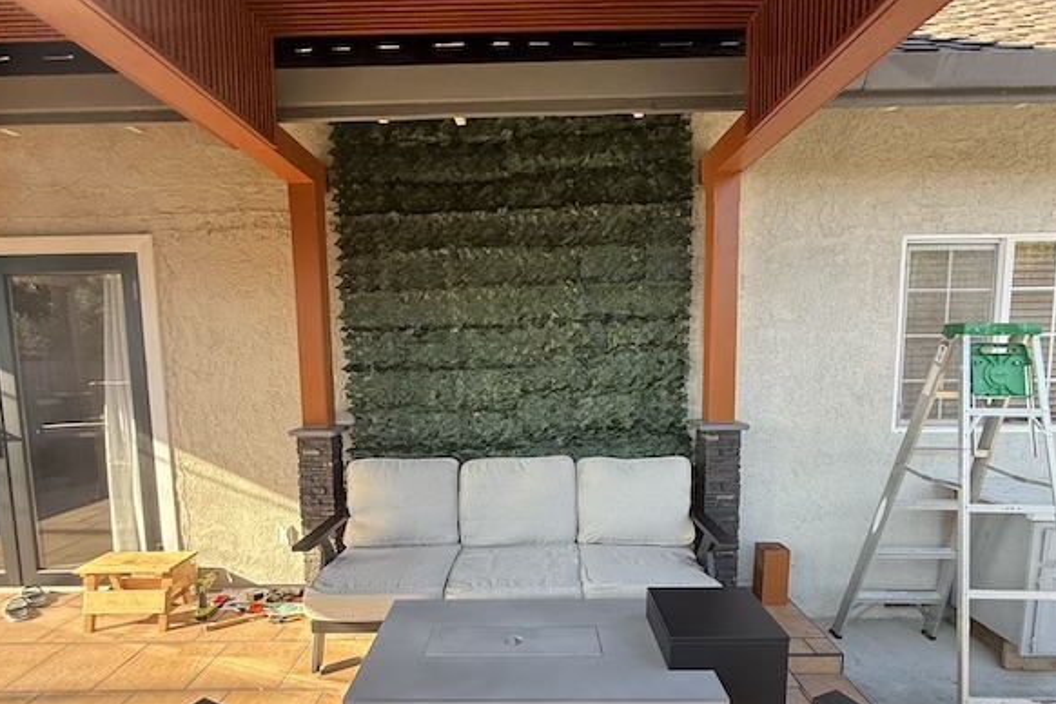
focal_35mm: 20
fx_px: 587
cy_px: 419
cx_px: 523
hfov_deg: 84.0
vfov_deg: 61.4
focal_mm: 2.22
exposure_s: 1/187
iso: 64
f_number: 2.2
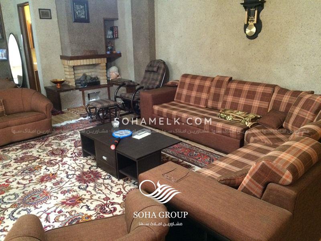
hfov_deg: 61.7
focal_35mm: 29
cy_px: 120
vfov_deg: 48.2
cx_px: 160
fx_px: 269
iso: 320
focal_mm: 4.15
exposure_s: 1/15
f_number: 2.2
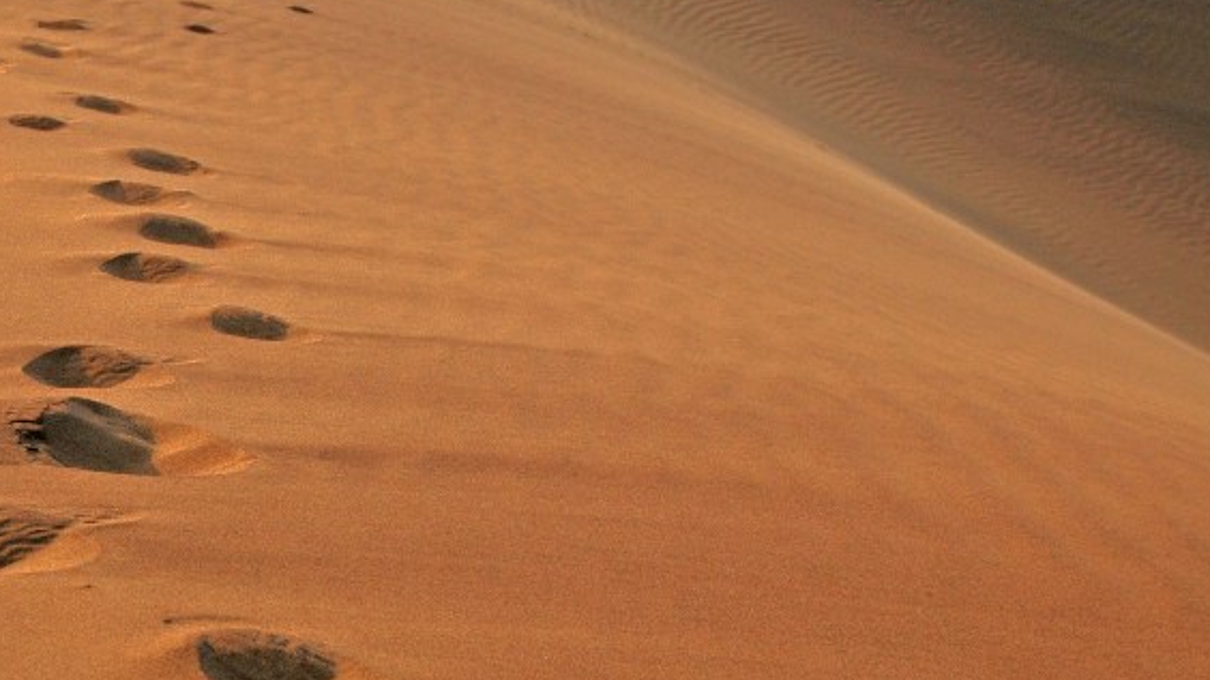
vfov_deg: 10.6
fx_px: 3657
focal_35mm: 114
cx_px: 124
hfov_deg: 18.5
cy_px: 529
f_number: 8
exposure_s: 1/250
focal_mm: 40
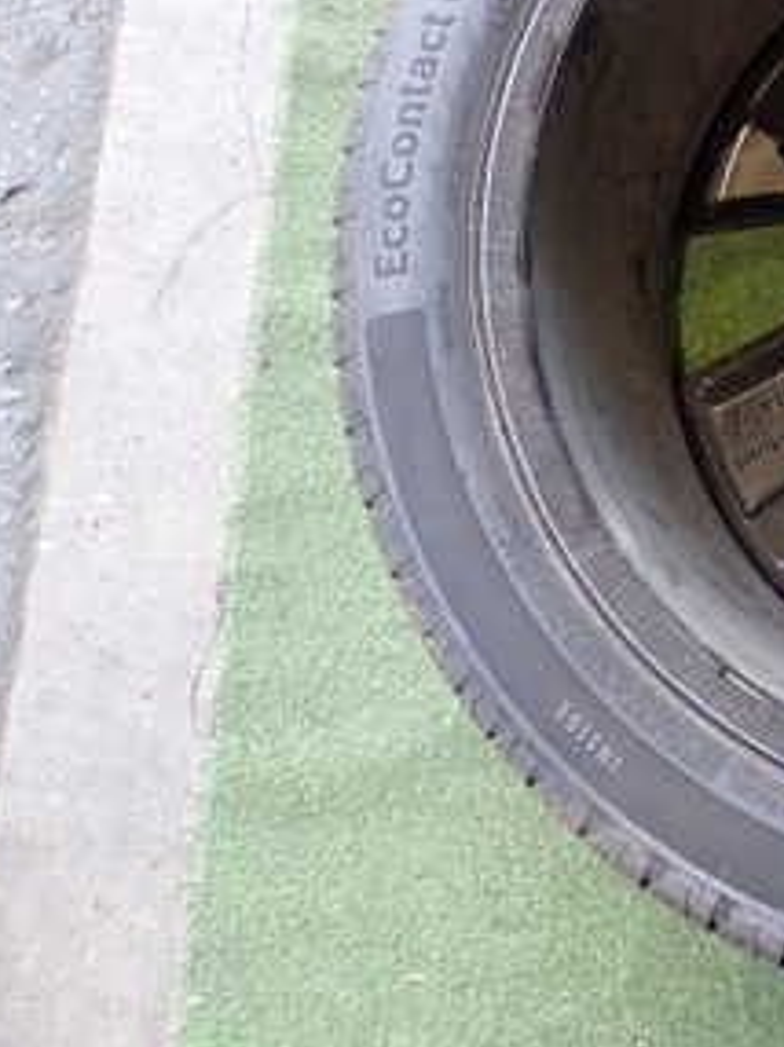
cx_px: 993
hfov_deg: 21.3
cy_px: 293
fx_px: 1905
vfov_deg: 30.4
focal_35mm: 63
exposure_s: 1/40
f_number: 2.3
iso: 200
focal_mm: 5.4
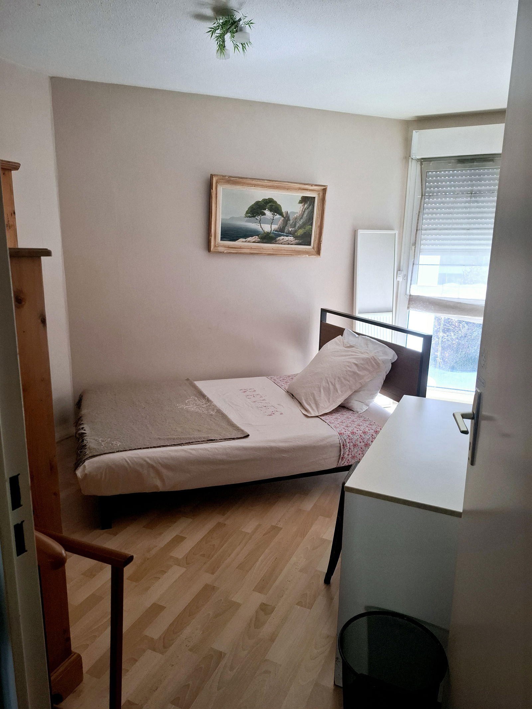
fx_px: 471
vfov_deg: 73.9
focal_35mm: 23
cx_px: 266
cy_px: 354
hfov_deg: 58.9
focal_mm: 5.54
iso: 50
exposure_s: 1/101
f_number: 1.8
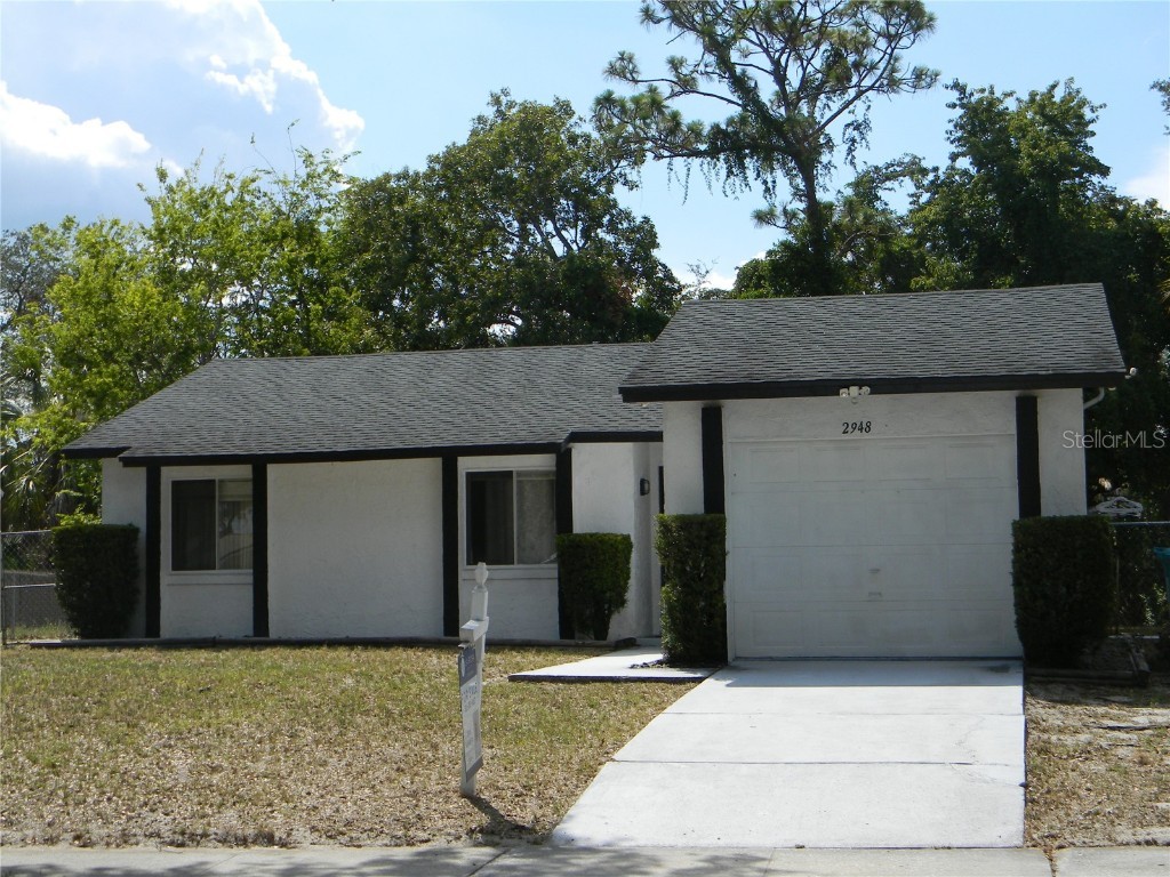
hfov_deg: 34.3
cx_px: 585
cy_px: 438
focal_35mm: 56
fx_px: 1893
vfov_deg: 26.1
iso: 80
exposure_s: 1/782
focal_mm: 10.1
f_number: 4.1
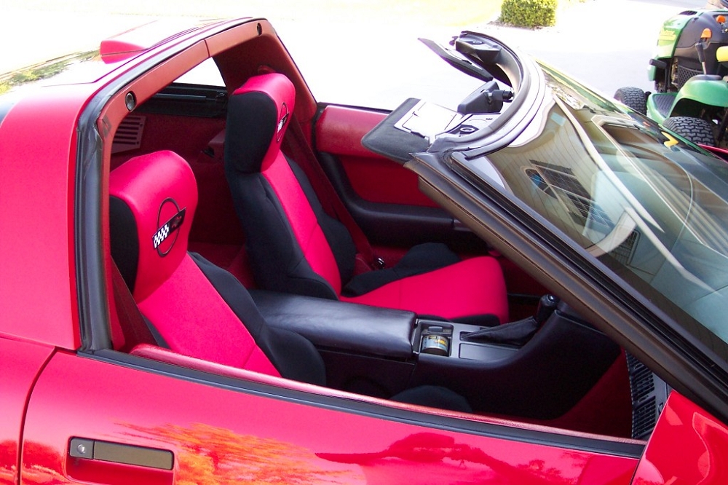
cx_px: 364
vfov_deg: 35.0
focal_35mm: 38
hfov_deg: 50.7
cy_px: 242
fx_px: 768
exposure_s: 1/125
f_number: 2.8
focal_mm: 8
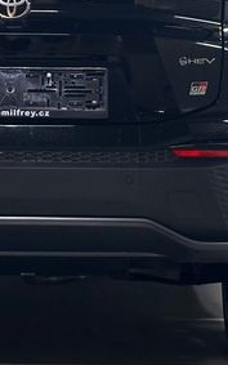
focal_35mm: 184
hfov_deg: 7.1
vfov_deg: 11.4
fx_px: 1828
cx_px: 21
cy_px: 204
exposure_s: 1/33
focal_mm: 6.86
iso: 200
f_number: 1.78
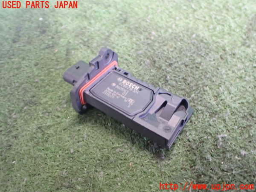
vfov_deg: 46.8
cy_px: 96
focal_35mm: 30
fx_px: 222
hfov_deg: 60.0
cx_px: 128
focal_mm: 5.4
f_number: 2.3
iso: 800
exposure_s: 1/50
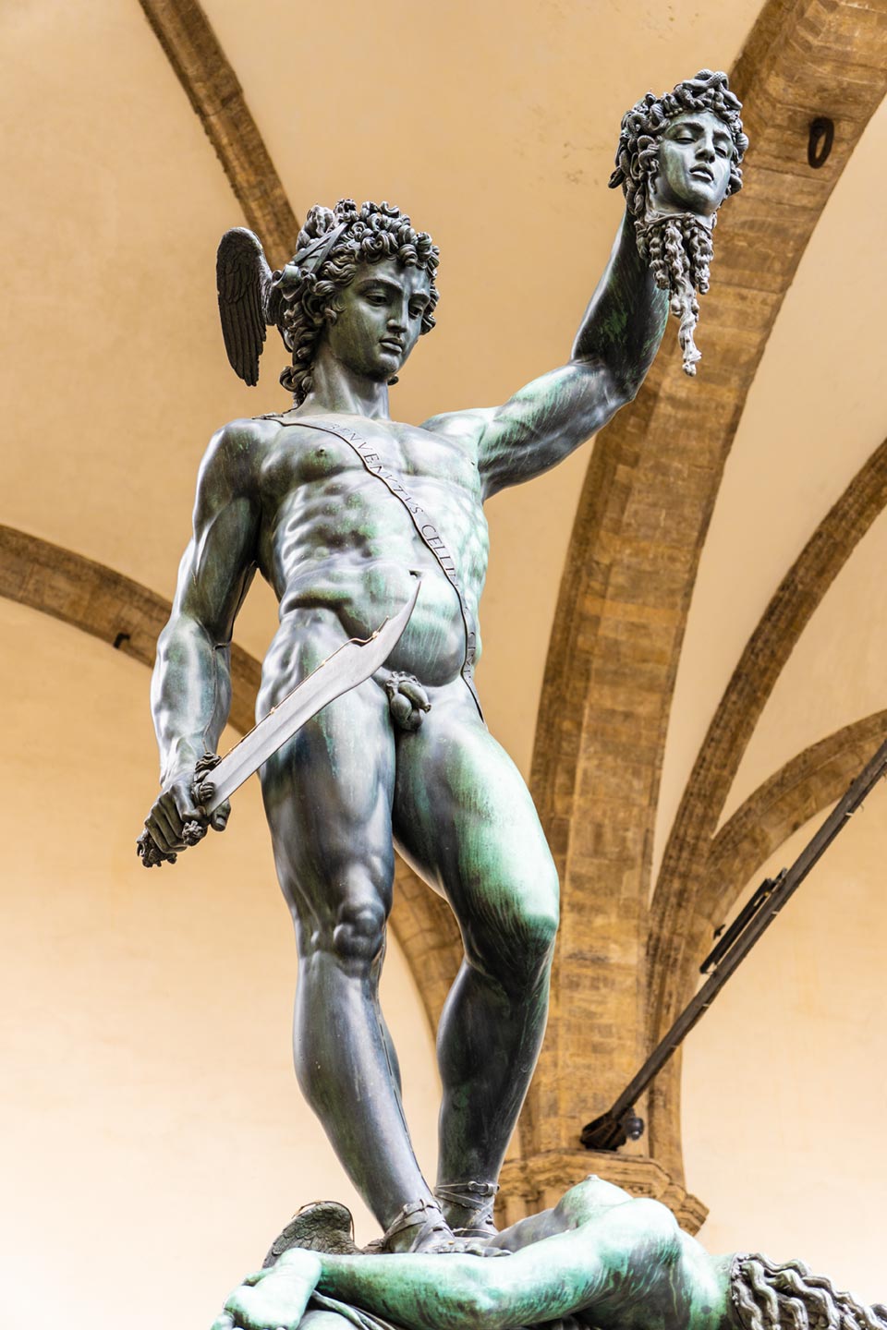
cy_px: 665
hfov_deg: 18.2
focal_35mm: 75
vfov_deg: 27.0
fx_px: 2772
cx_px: 444
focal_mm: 50
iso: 200
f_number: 2.8
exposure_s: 1/160
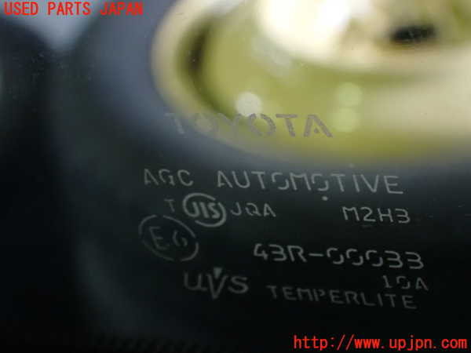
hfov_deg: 19.6
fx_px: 1361
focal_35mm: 100
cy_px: 176
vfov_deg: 14.8
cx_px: 236
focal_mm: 18
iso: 1600
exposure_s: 1/40
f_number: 4.9
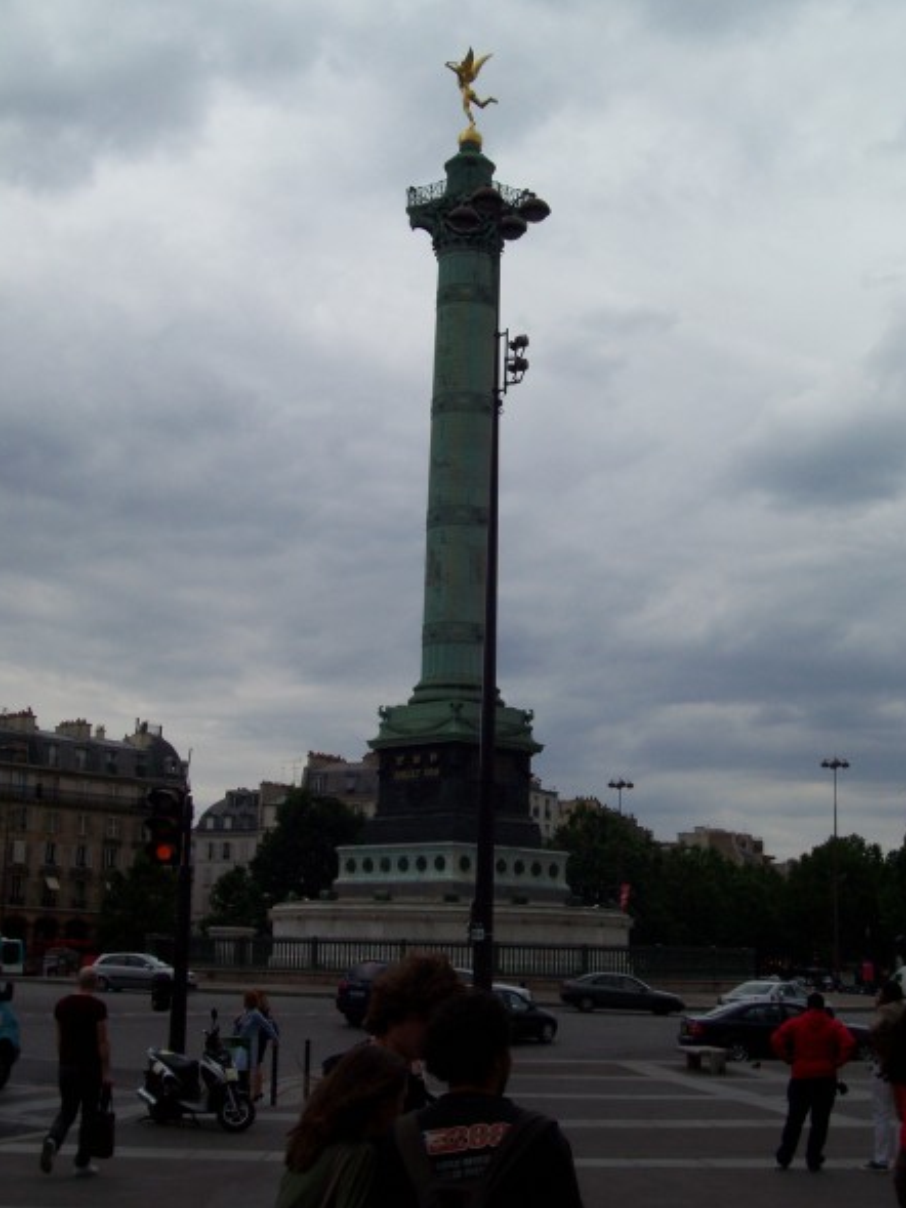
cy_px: 611
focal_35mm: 54
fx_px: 1884
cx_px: 455
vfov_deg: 35.5
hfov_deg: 27.0
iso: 80
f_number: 6.1
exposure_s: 1/657
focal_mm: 8.7
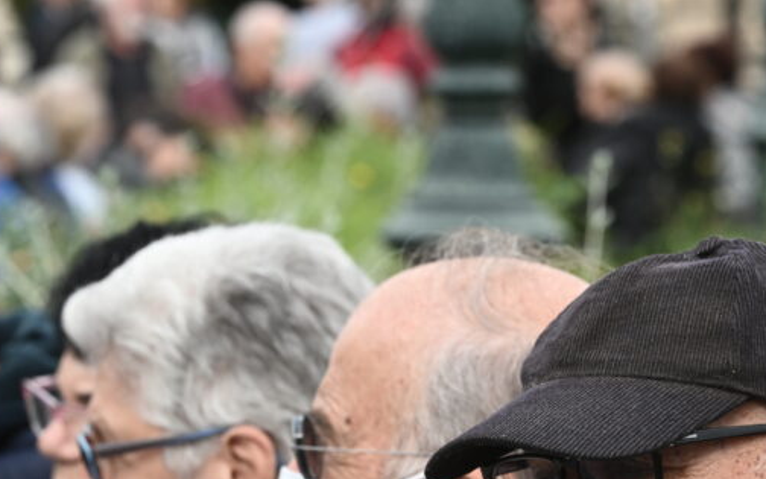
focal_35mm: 269
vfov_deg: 4.9
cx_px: 731
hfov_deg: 7.8
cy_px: 396
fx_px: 5616
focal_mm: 130
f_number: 8
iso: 400
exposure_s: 1/400
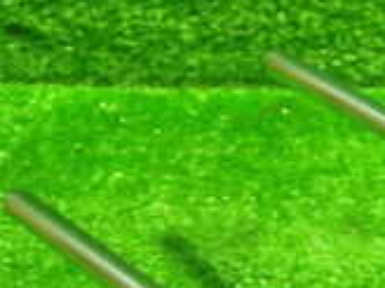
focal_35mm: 110
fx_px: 1223
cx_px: 549
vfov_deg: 12.7
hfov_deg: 16.5
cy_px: 443
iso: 500
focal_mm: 5.4
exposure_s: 1/30
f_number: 2.3
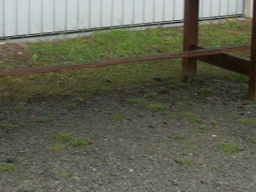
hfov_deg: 23.8
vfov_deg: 18.0
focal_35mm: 81
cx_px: 59
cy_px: 26
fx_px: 599
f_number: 2.9
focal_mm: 5.7
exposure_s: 1/80
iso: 80
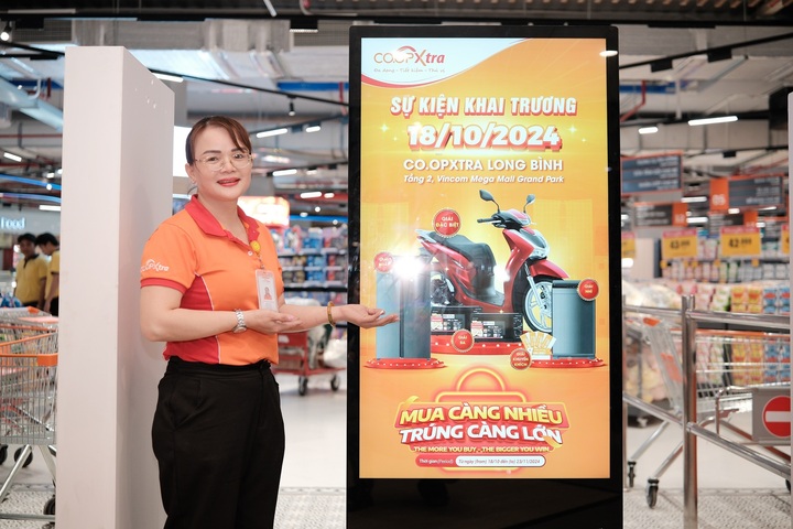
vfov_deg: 32.6
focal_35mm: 41
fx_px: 903
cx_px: 396
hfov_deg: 47.4
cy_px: 264
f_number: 1.8
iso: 800
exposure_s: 1/320
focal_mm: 27
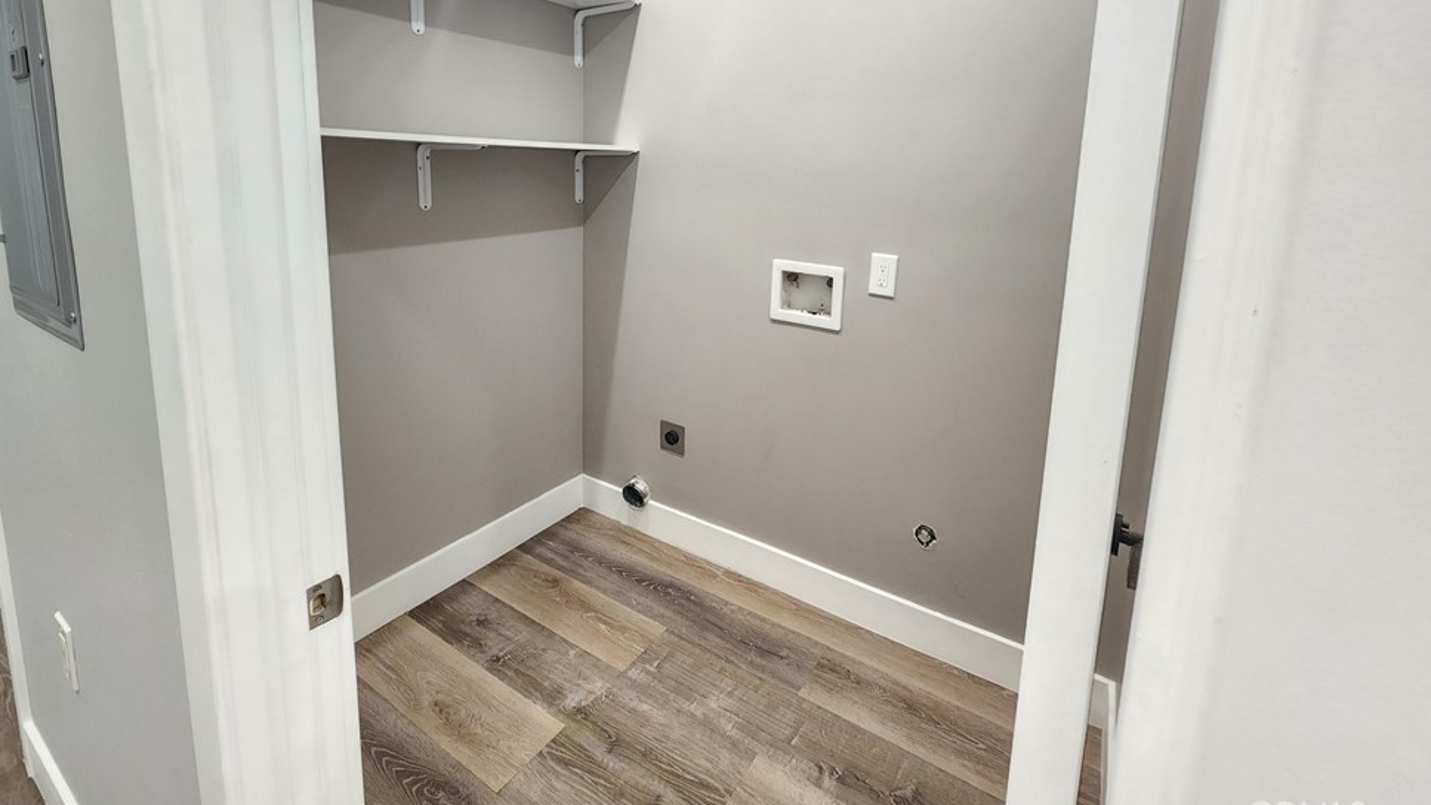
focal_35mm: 15
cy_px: 268
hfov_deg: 103.0
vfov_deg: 68.5
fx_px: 569
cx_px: 712
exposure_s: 1/40
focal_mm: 2.2
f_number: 2.2
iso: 320
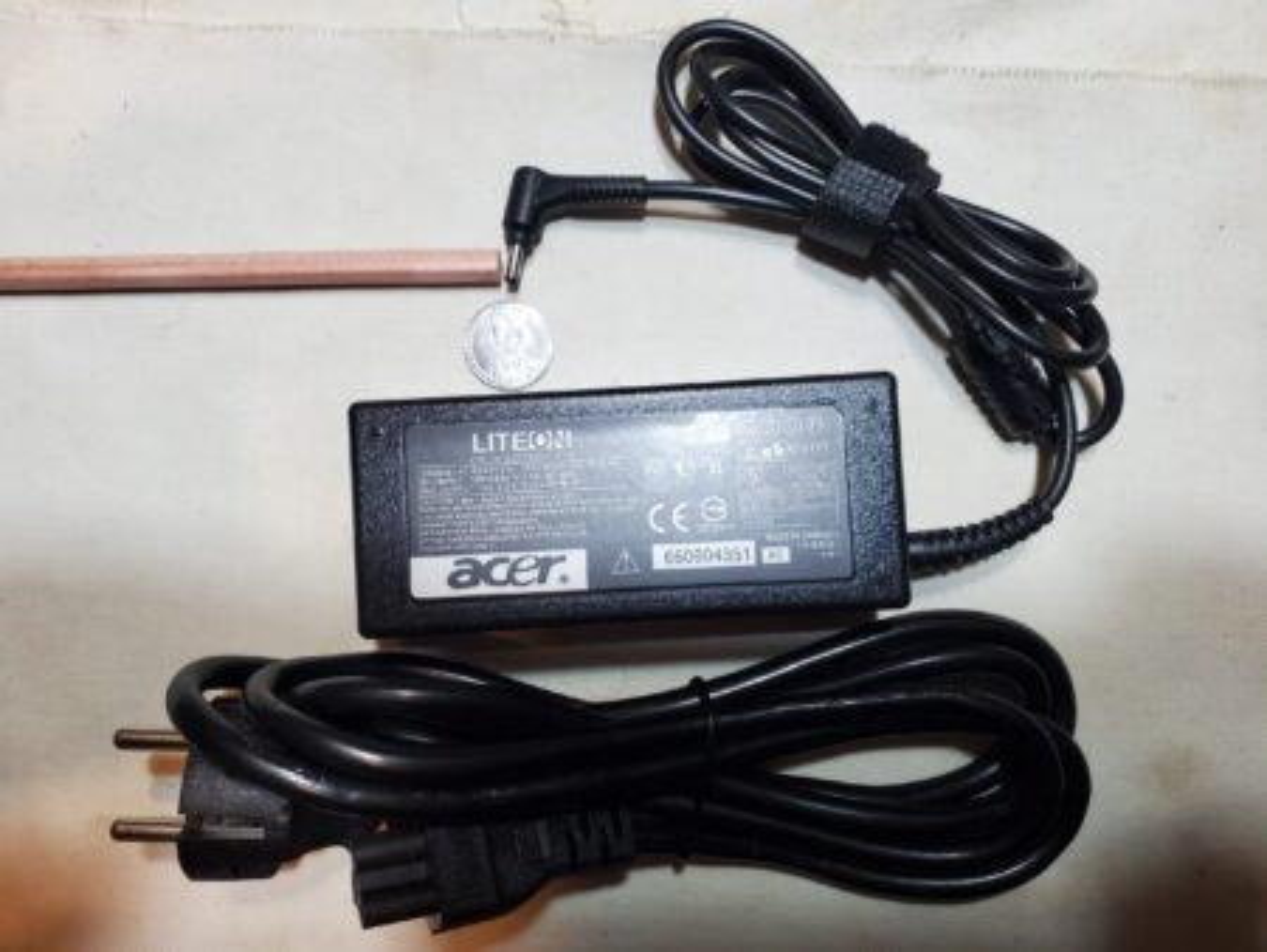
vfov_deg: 53.1
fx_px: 952
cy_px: 476
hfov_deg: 67.3
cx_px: 634
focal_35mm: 26
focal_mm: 4.3
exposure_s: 1/50
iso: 200
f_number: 2.4
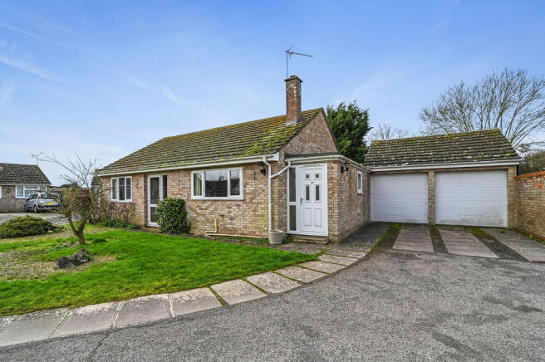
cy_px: 181
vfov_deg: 81.1
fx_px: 212
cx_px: 272
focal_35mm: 14
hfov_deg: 104.3
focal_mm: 14
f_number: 8
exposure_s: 1/500
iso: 500
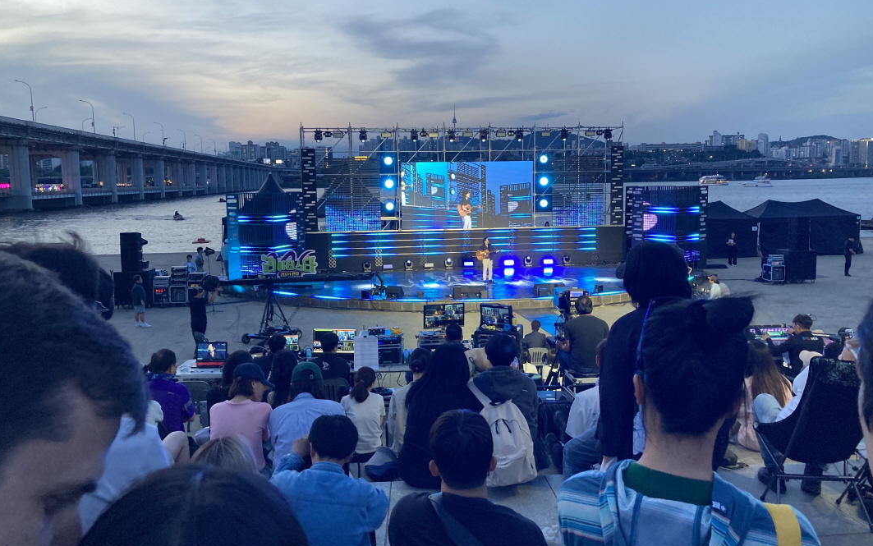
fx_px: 714
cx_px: 437
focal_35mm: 30
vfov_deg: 41.8
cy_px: 243
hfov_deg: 62.9
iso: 125
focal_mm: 3.99
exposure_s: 1/60
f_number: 1.8
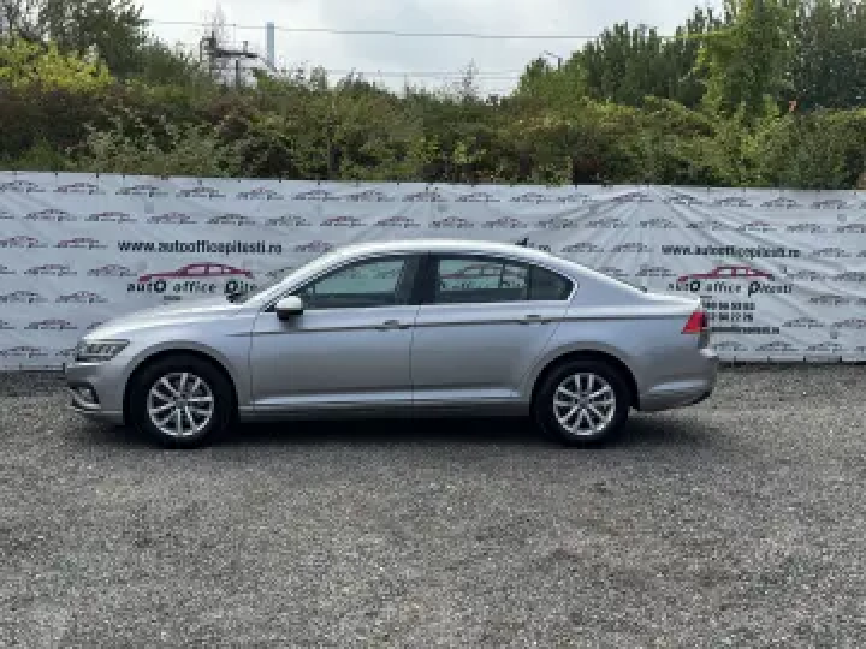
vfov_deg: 30.3
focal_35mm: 48
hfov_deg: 39.7
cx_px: 433
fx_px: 1201
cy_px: 324
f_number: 1.78
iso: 64
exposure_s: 1/3257
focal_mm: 6.76
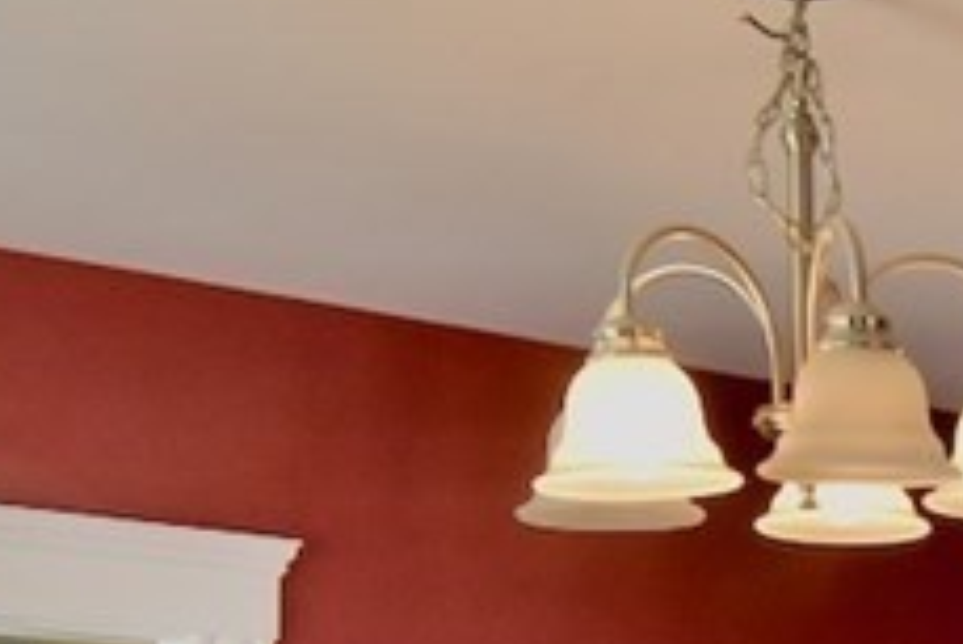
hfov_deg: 19.8
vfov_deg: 13.8
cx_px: 1287
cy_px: 932
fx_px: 2516
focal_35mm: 94
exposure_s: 1/125
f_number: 5.6
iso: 800
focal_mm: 14
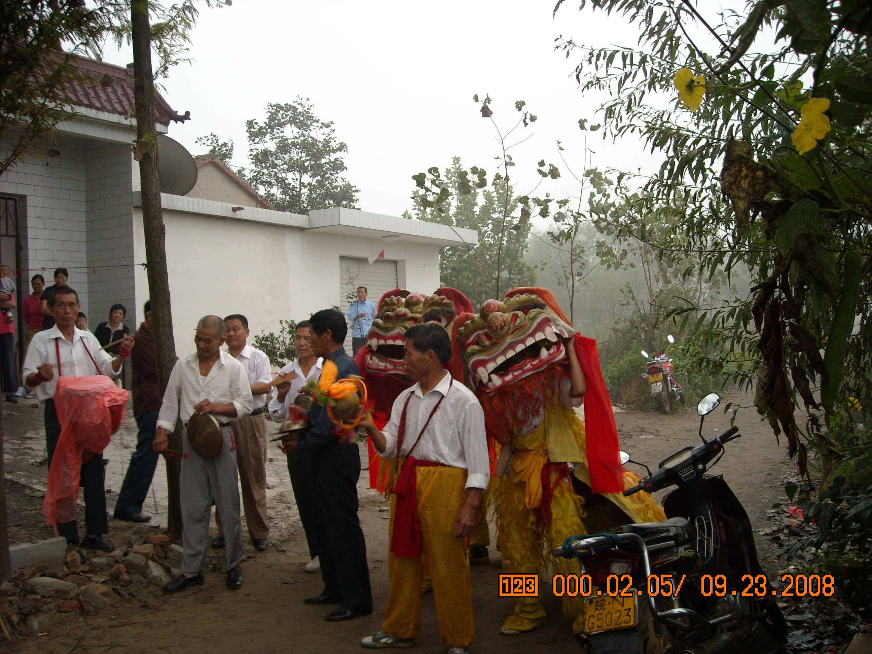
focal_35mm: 35
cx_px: 436
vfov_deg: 40.7
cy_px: 327
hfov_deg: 52.6
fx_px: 882
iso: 113
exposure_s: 1/60
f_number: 2.8
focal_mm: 5.7
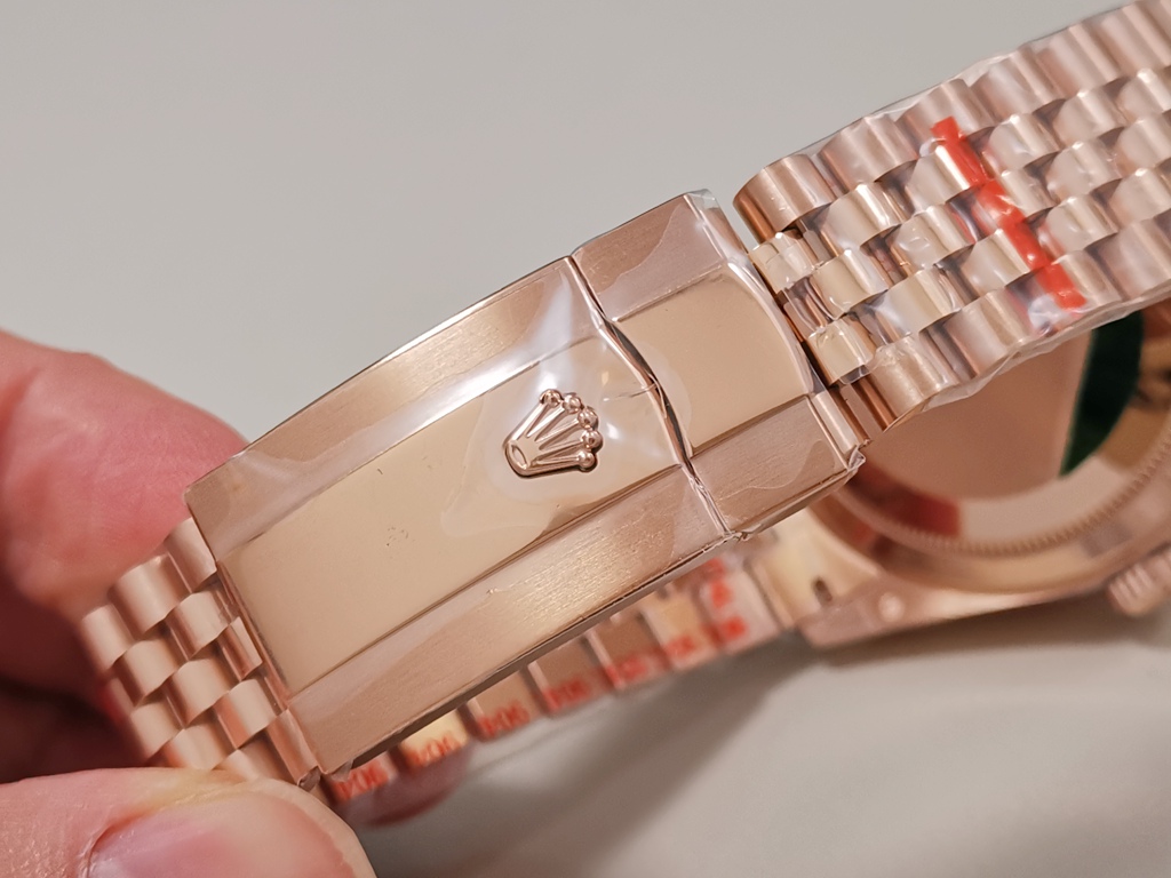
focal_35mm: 54
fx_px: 1827
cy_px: 439
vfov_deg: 27.0
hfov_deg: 35.5
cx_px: 586
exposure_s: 1/100
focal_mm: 4.75
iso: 125
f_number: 1.8
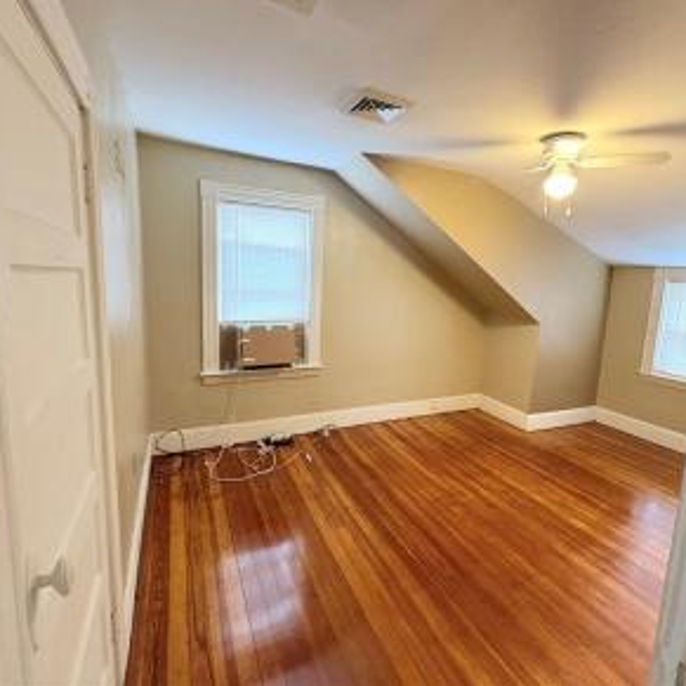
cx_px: 370
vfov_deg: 84.0
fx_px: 381
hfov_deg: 83.8
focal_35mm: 17
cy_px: 335
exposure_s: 1/60
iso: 500
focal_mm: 2.22
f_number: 2.2
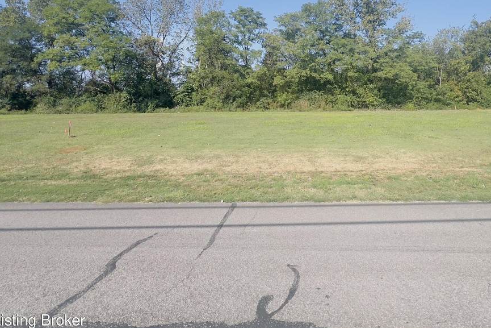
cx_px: 305
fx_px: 273
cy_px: 72
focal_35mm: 20
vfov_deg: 57.9
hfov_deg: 82.5
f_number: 1.8
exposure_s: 1/1043
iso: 32
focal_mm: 1.57
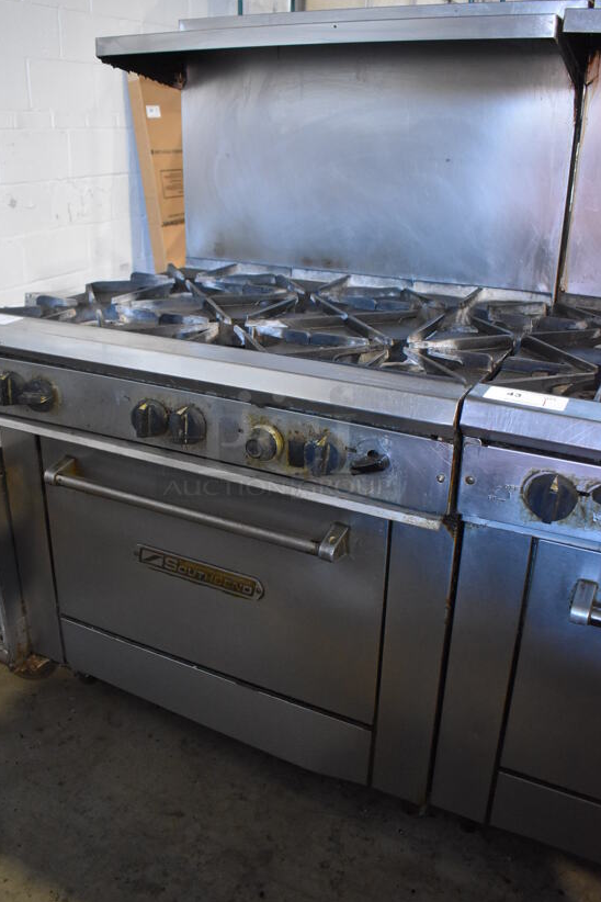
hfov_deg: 43.6
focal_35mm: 30
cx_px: 279
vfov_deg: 61.9
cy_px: 442
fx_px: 751
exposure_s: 1/125
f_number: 3.5
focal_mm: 18
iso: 4000
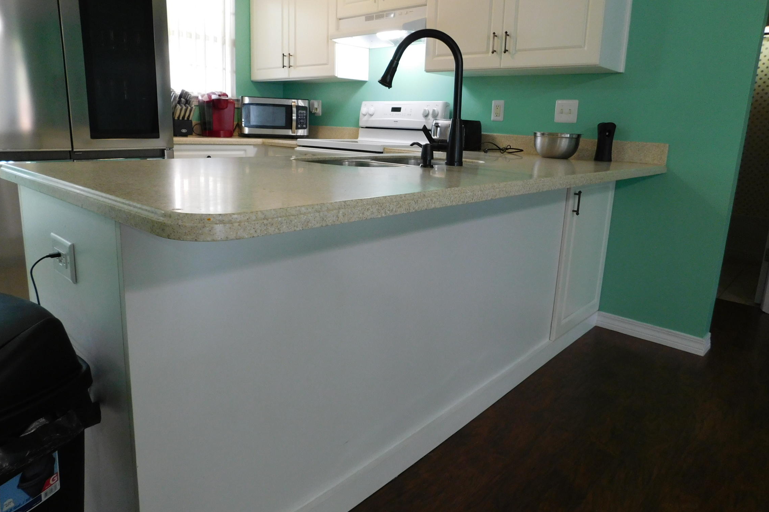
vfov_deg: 53.1
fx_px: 513
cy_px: 232
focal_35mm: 24
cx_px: 384
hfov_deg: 73.7
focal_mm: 4
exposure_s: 1/30
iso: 200
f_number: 3
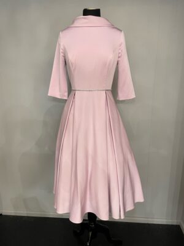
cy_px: 123
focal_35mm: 26
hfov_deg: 53.1
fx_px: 184
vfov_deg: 67.3
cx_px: 92
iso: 80
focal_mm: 4.2
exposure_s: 1/50
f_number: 1.6
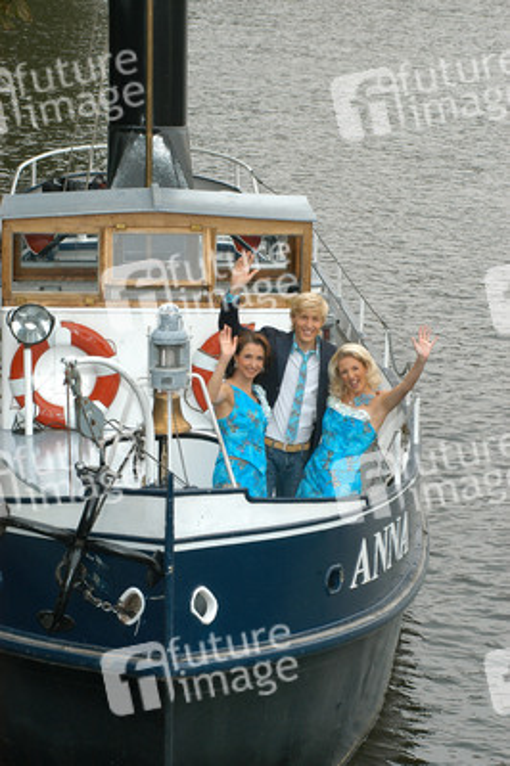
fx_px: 2554
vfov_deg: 17.1
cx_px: 255
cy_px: 383
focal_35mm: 120
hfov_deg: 11.4
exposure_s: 1/180
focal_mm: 80
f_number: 8
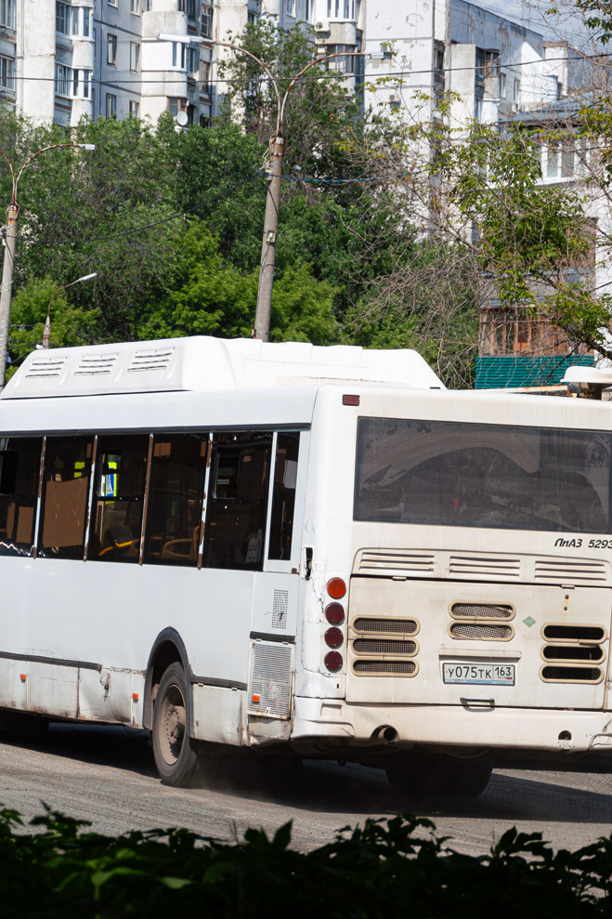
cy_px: 462
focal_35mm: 150
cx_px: 244
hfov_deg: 9.1
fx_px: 3826
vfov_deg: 13.7
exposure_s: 1/1000
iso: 100
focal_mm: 66
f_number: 5.6
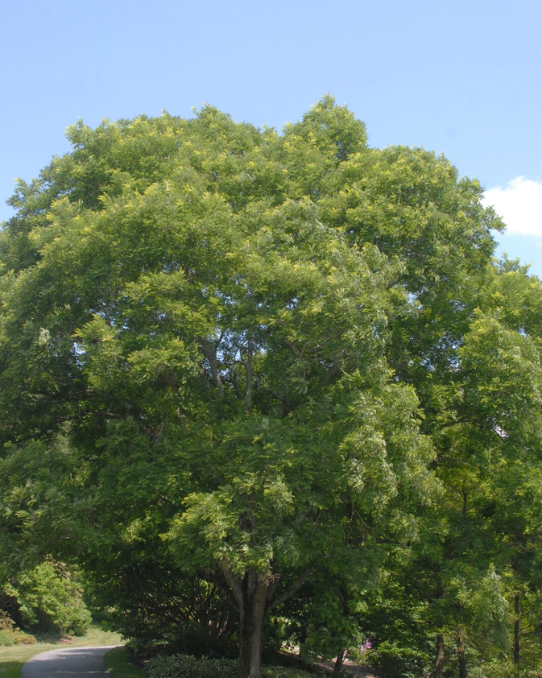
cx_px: 273
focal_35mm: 48
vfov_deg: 38.8
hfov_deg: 31.4
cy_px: 367
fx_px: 963
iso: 400
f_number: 8
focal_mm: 28
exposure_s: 1/250
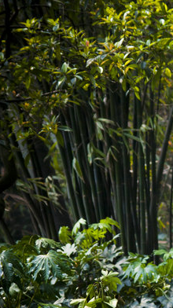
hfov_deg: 3.1
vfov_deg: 5.6
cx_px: 231
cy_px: 243
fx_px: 3145
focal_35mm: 385
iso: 100
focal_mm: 107.5
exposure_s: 1/400
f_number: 5.6
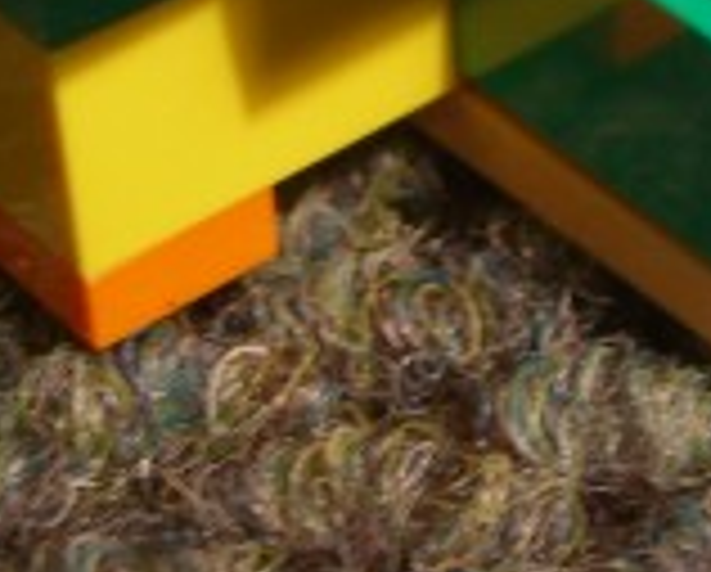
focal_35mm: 150
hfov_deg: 12.6
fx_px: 3162
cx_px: 810
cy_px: -104
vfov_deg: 10.2
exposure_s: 1/8
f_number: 2.8
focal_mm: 7.9
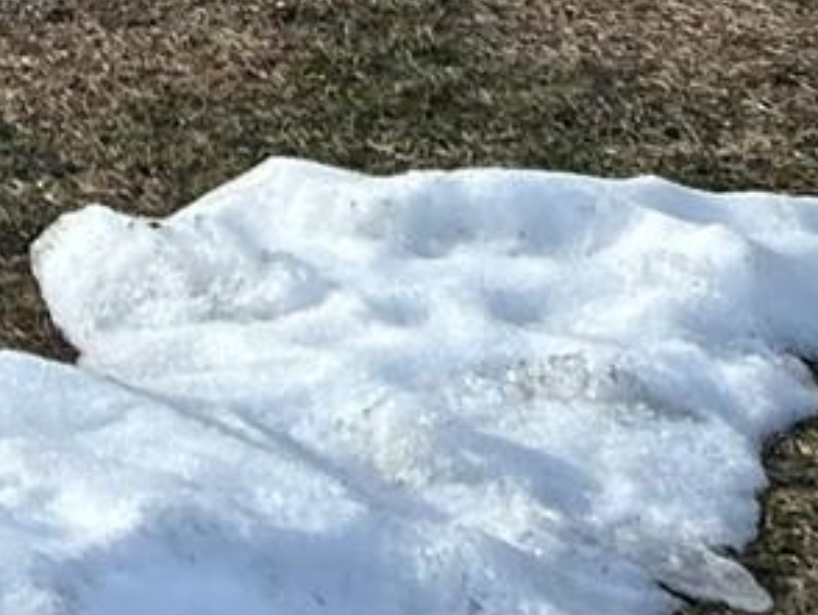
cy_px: -1483
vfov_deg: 7.0
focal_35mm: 181
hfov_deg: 10.8
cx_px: -117
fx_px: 4281
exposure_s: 1/3257
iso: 50
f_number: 1.5
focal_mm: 5.7
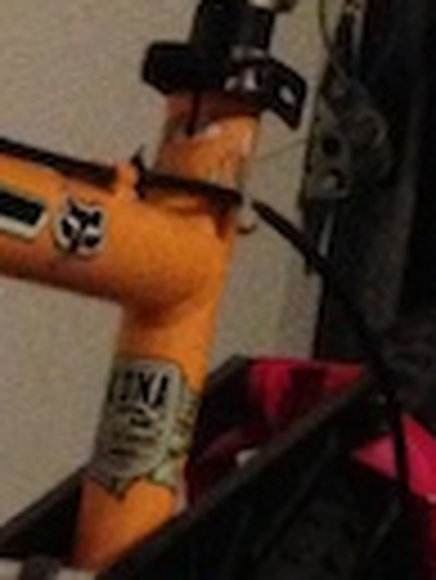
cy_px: 953
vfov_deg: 9.3
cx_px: -593
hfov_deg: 6.9
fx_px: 3420
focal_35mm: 204
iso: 800
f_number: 2.4
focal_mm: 4.13
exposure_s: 1/15
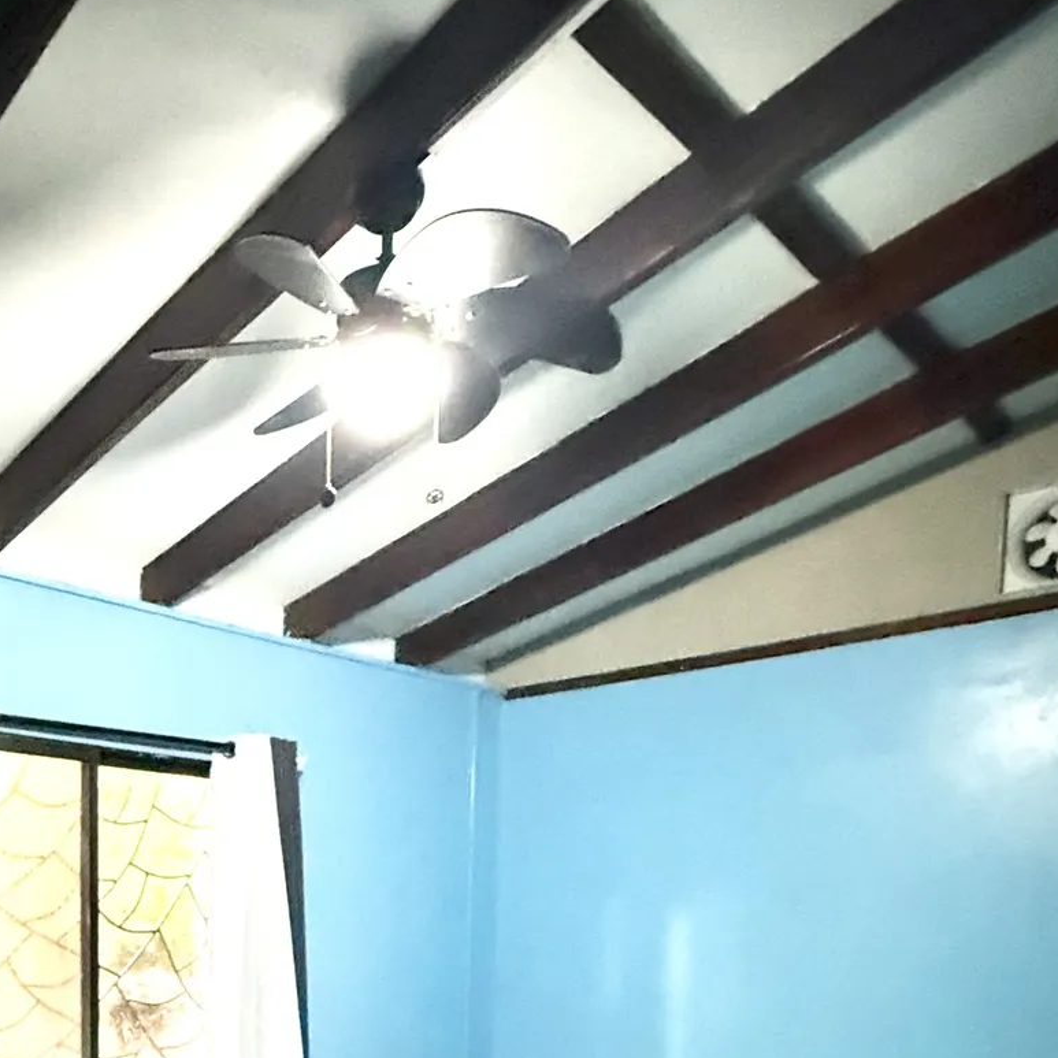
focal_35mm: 32
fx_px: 1107
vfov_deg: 44.4
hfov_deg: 48.6
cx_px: 234
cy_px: 1031
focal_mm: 2.22
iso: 1600
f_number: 2.2
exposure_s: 1/40
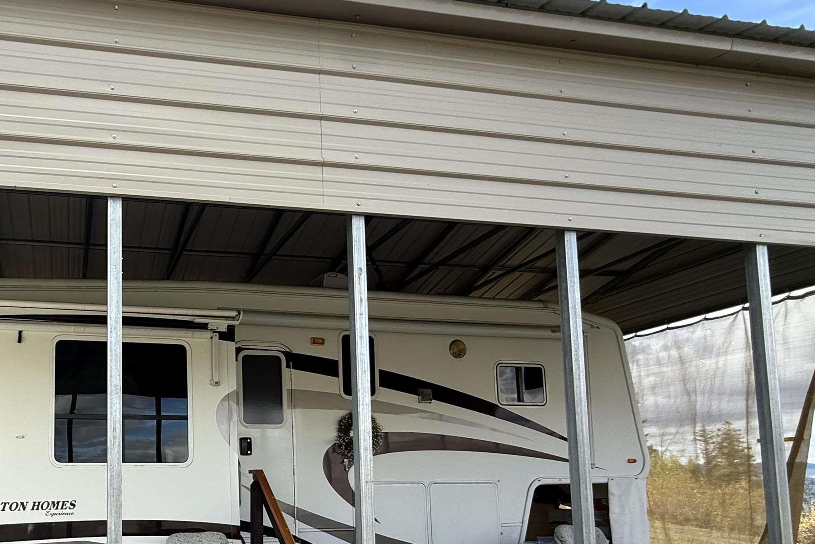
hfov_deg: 64.7
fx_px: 566
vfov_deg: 48.2
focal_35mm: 25
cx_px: 155
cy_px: 442
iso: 50
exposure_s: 1/510
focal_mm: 2.22
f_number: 2.2
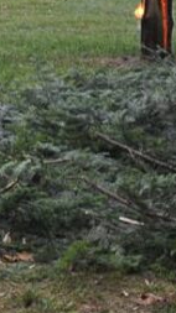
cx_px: -182
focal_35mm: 200
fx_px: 1662
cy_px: 40
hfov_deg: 5.9
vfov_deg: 10.7
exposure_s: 1/60
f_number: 4.8
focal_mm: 42
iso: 400
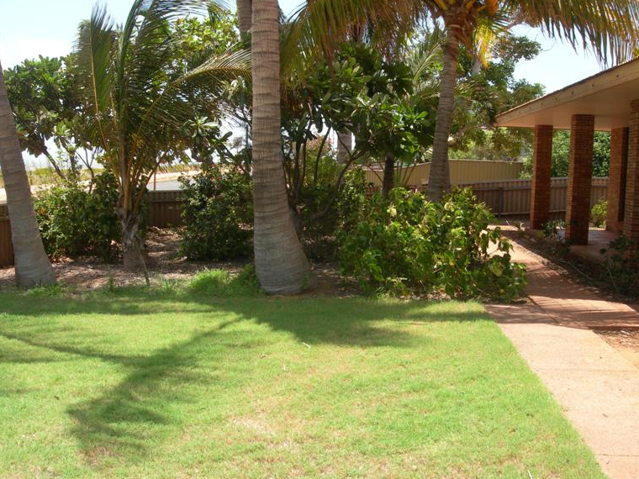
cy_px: 241
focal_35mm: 40
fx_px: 738
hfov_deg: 46.8
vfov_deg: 36.0
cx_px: 311
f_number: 4.8
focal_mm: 7.8
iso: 50
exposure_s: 1/206
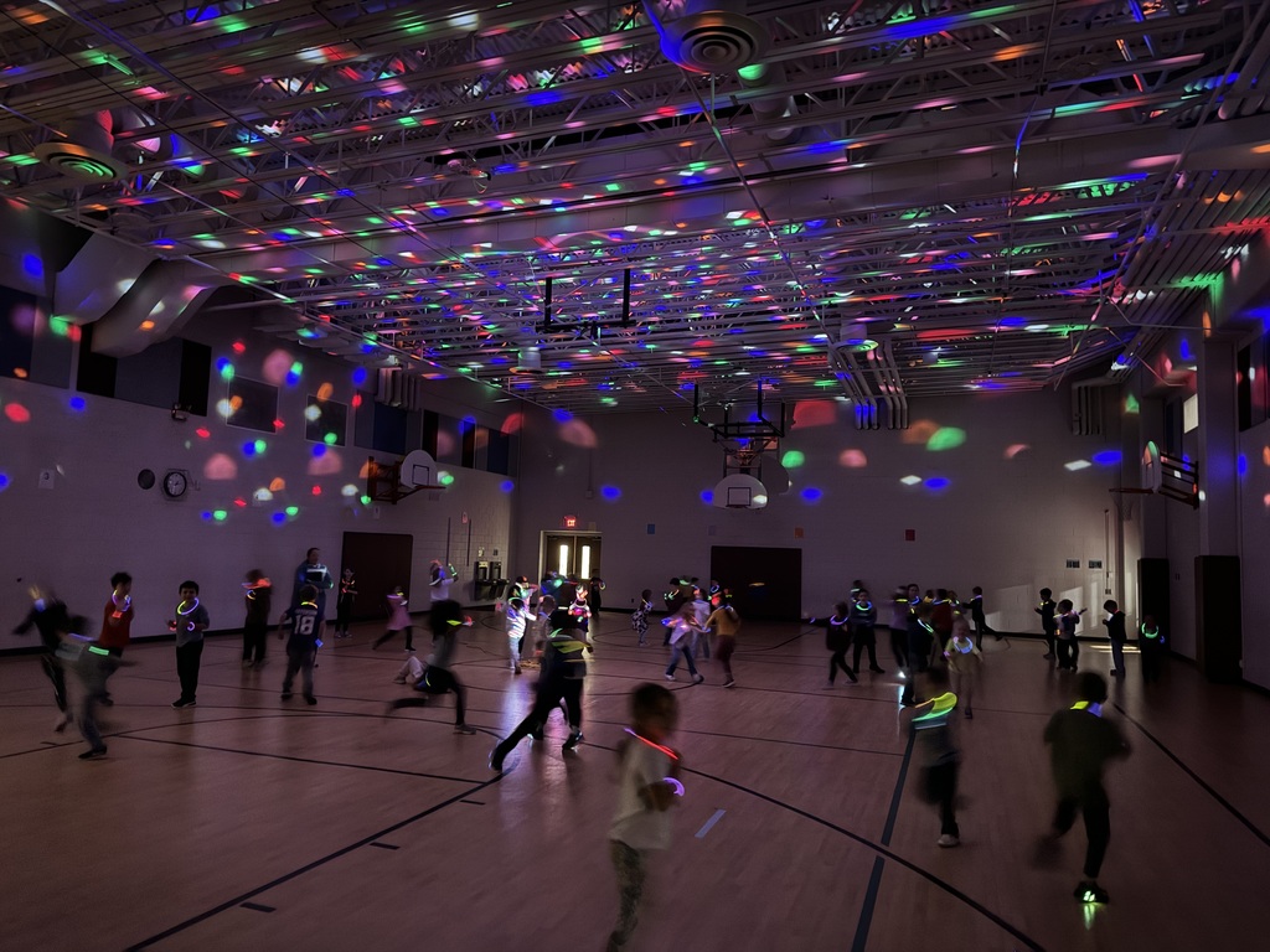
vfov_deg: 56.8
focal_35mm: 24
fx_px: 881
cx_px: 635
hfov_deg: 71.6
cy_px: 476
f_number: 1.78
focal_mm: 6.76
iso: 1600
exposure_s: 1/15
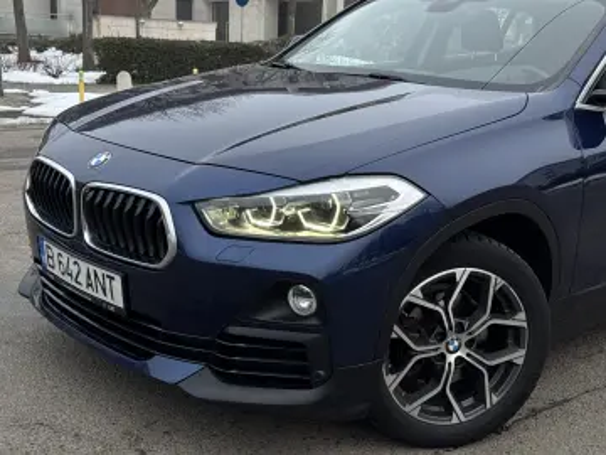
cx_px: 303
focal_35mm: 48
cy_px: 228
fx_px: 840
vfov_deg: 30.3
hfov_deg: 39.7
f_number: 1.78
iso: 64
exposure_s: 1/207
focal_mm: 6.76
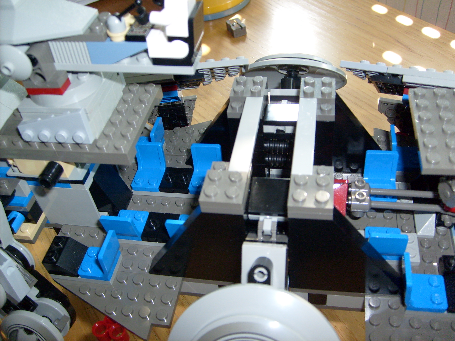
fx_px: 460
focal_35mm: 35
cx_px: 228
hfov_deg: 52.6
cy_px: 170
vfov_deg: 40.7
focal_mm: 5.8
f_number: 2.8
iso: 100
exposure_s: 1/45
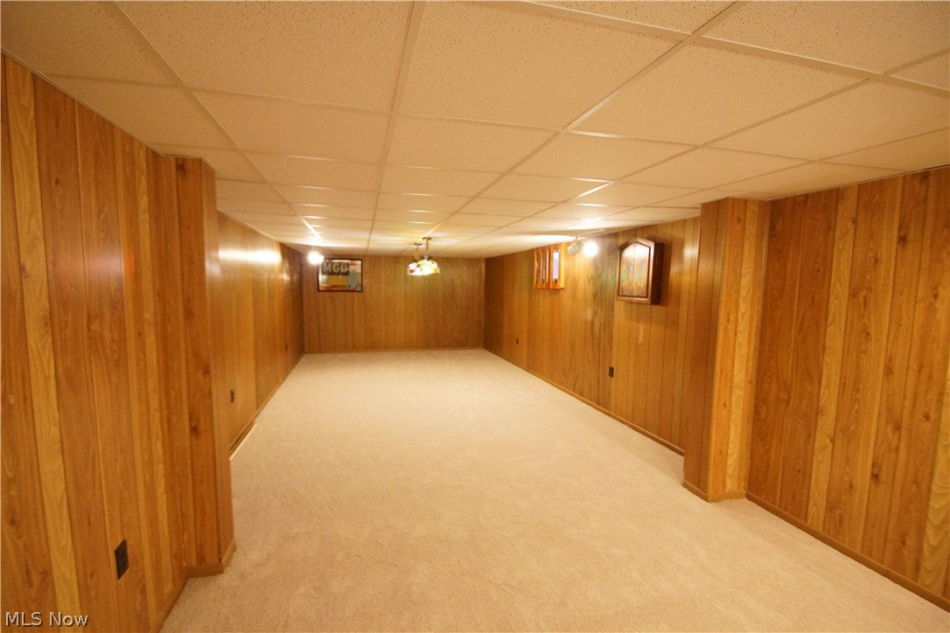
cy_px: 316
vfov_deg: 77.3
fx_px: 396
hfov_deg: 100.4
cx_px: 475
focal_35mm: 15
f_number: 3.5
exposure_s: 1/40
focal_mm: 10
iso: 1600
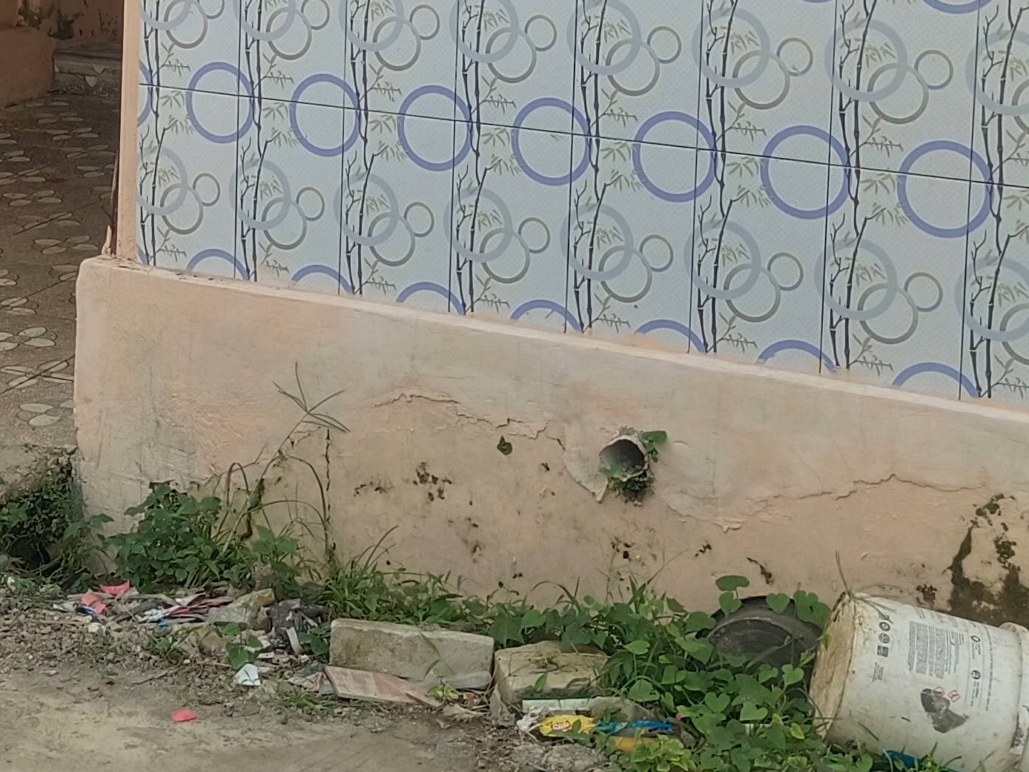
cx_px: 165
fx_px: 2467
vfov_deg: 17.2
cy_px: -64
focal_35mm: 83
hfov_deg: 23.1
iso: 100
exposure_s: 1/245
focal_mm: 4.71
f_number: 1.79
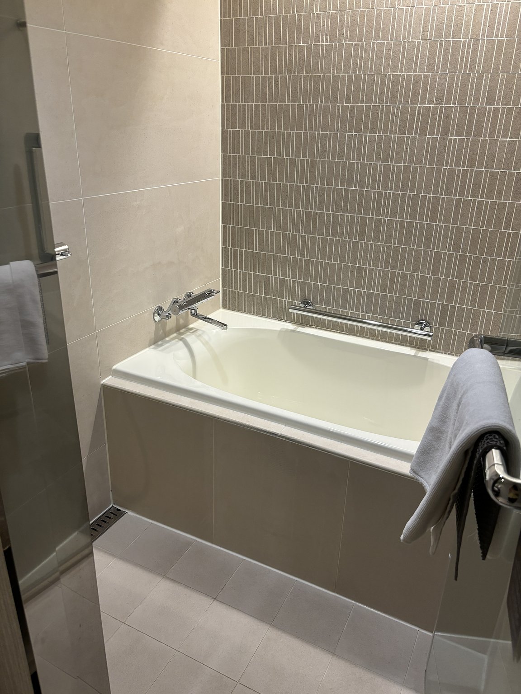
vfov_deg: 67.3
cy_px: 347
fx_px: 522
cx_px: 260
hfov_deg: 53.1
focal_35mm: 26
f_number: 1.6
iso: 125
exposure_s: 1/60
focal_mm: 5.96
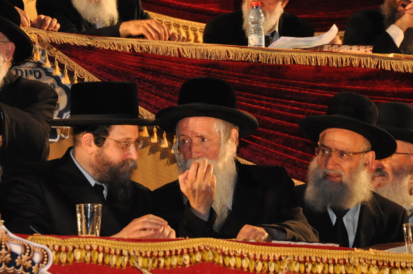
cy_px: 150
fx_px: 2712
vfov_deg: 5.8
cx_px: 165
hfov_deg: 8.7
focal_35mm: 237
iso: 1600
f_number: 5.6
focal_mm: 105
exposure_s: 1/60
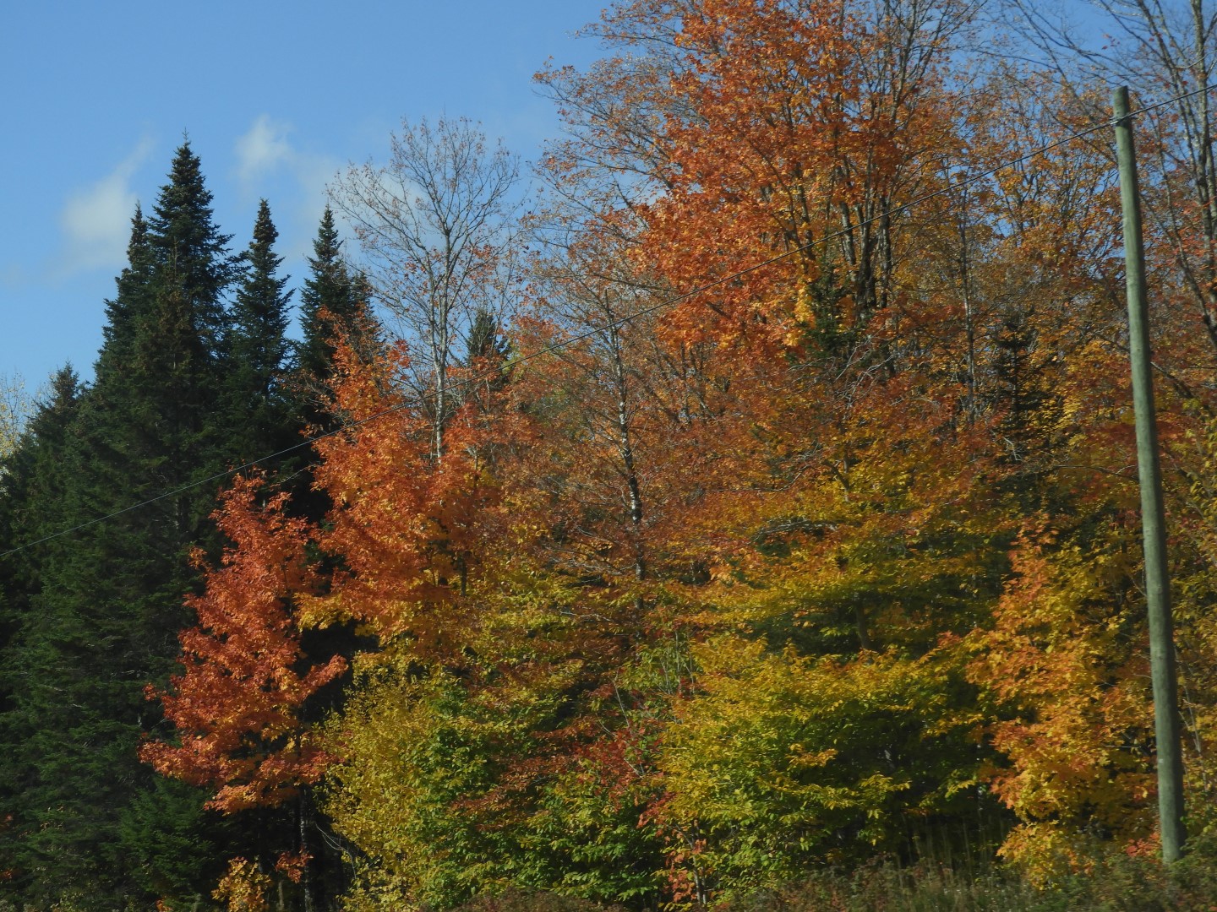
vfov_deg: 14.1
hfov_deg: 18.7
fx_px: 3692
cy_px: 456
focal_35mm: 105
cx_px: 608
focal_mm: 18.8
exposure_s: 1/640
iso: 100
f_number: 4.8
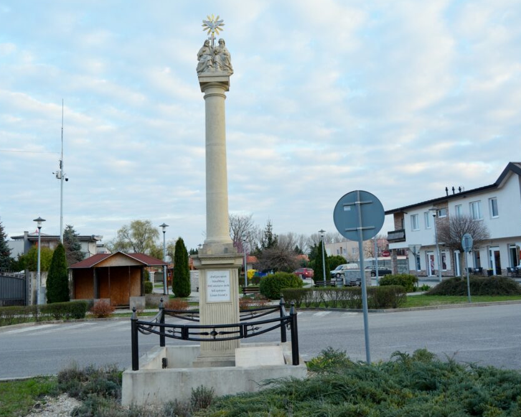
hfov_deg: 57.1
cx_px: 240
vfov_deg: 47.1
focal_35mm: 31
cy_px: 206
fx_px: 478
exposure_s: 1/100
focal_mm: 18
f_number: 5
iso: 100
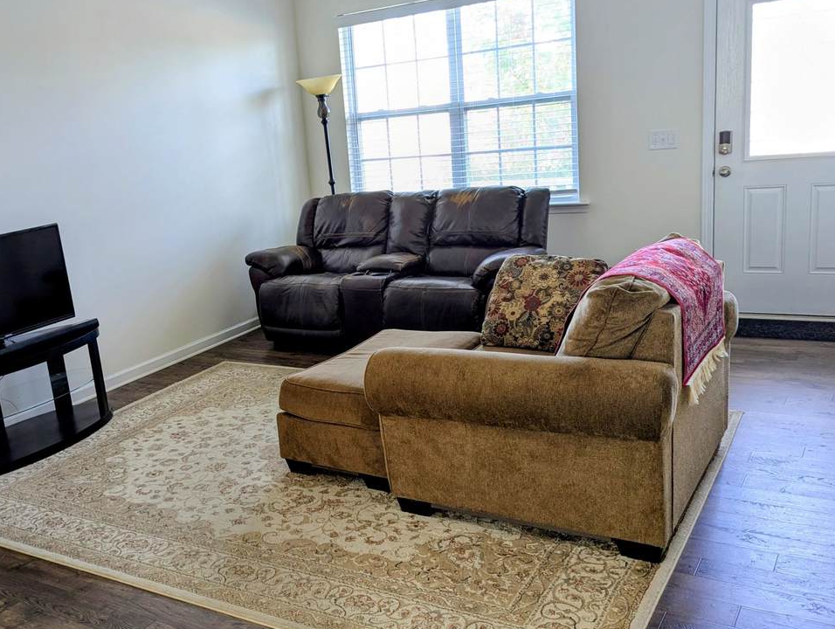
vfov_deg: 44.3
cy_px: 317
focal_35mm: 32
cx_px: 287
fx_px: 773
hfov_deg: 55.7
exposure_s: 1/23.8
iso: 44
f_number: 1.85
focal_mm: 6.81
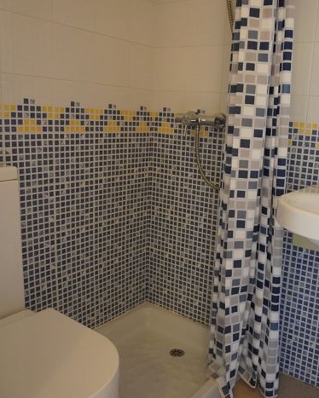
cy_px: 199
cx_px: 214
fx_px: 401
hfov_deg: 42.8
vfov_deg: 52.8
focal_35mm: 34
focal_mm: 16
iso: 4000
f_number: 3.5
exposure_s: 1/160
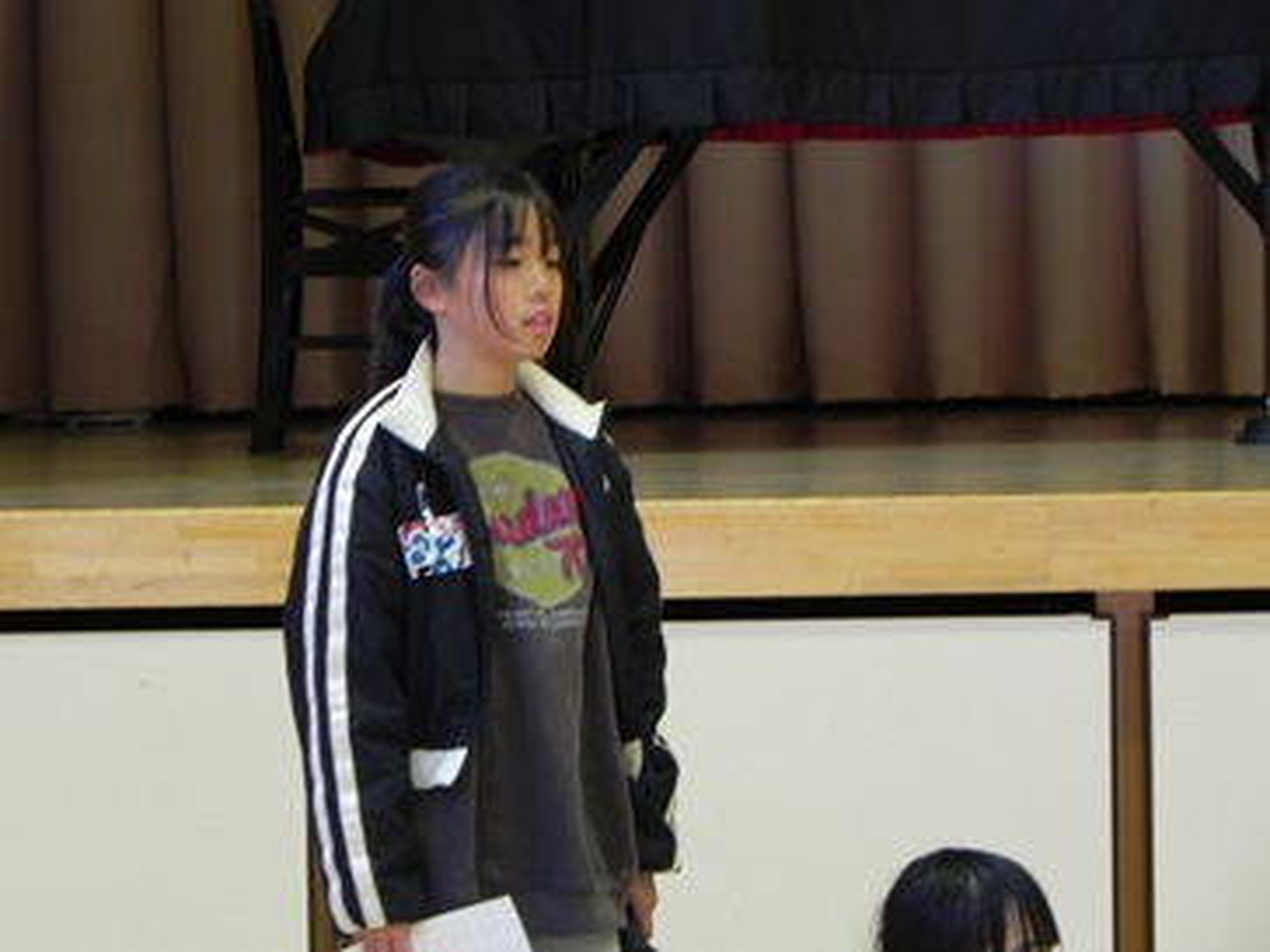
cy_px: 476
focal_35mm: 184
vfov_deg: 8.1
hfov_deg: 10.7
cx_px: 635
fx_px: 6751
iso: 400
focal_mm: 32.7
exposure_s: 1/27.1
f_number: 4.5
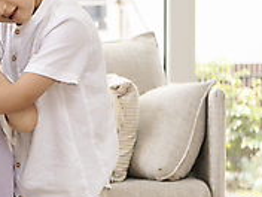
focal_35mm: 157
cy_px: 169
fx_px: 1188
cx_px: -152
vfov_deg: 9.4
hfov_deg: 11.9
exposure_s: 1/160
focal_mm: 48
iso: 250
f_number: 2.8
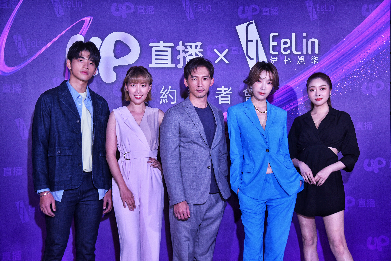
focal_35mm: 50
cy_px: 130
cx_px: 196
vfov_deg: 27.0
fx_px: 543
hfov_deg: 39.6
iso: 800
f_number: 5.6
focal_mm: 50
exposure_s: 1/180
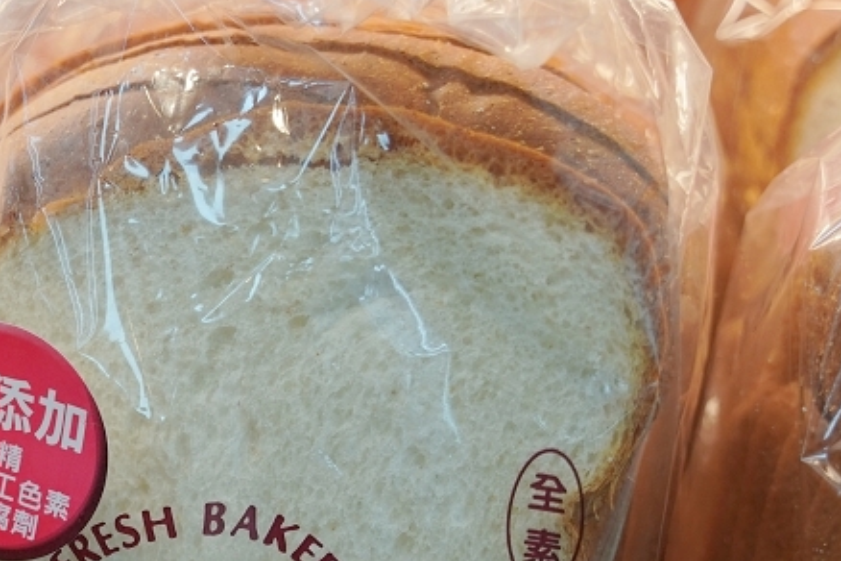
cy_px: 653
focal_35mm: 115
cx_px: -154
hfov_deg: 17.0
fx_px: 2686
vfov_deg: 11.7
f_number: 4
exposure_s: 1/160
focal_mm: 42
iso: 640
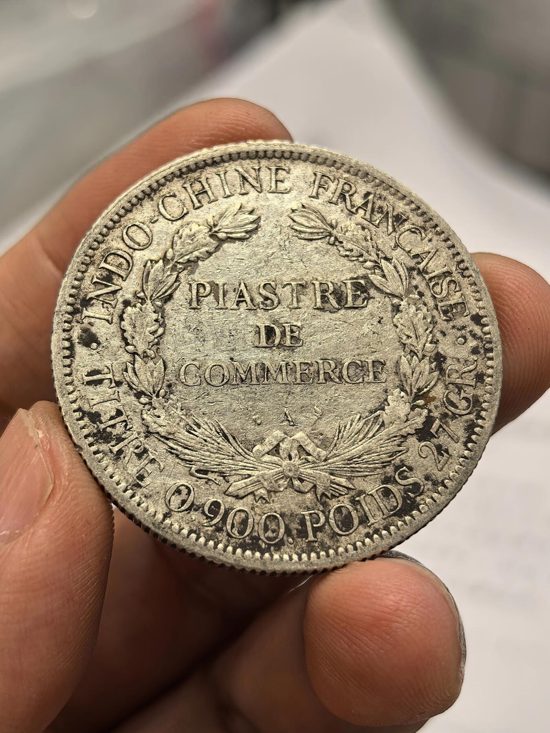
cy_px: 366
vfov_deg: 35.5
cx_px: 275
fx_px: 1144
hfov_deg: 27.0
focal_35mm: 54
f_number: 2
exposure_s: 1/100
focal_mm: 6.98
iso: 200
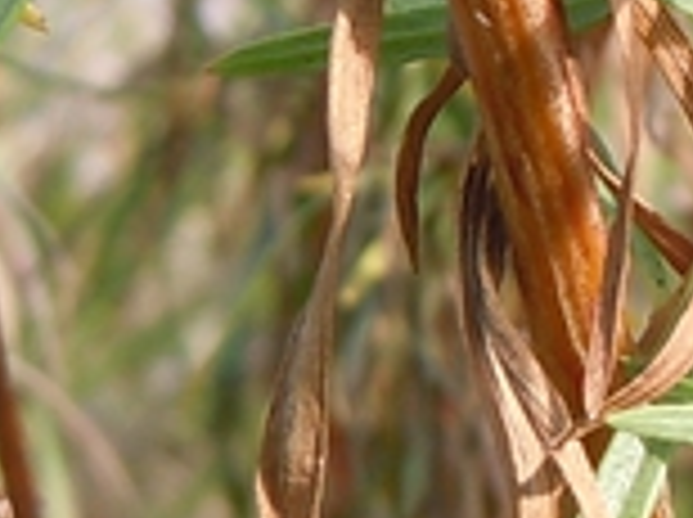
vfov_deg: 4.9
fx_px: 5997
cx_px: 544
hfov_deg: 6.6
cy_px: 221
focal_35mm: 300
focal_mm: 8.1
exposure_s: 1/125
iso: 100
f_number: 3.8
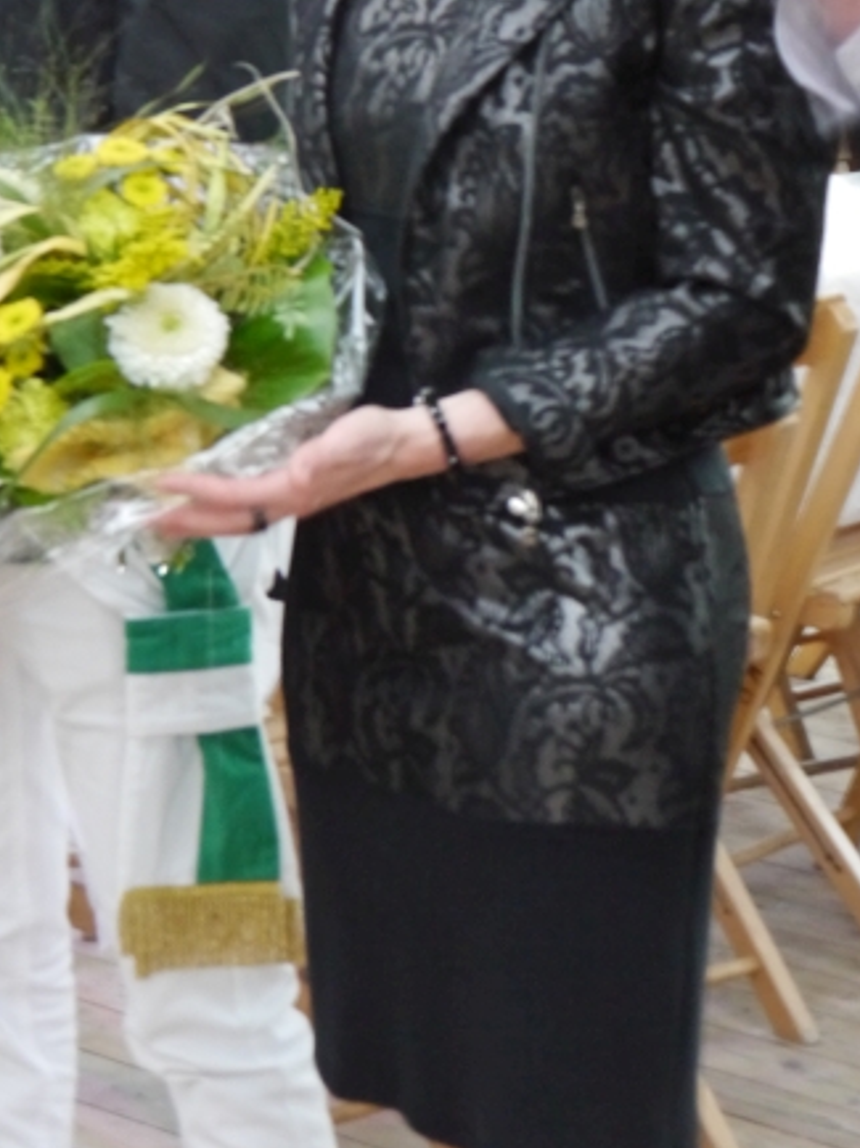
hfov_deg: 9.6
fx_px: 5139
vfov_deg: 12.7
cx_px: 310
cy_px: 220
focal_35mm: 155
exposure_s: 1/8
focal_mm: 42
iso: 1600
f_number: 5.6
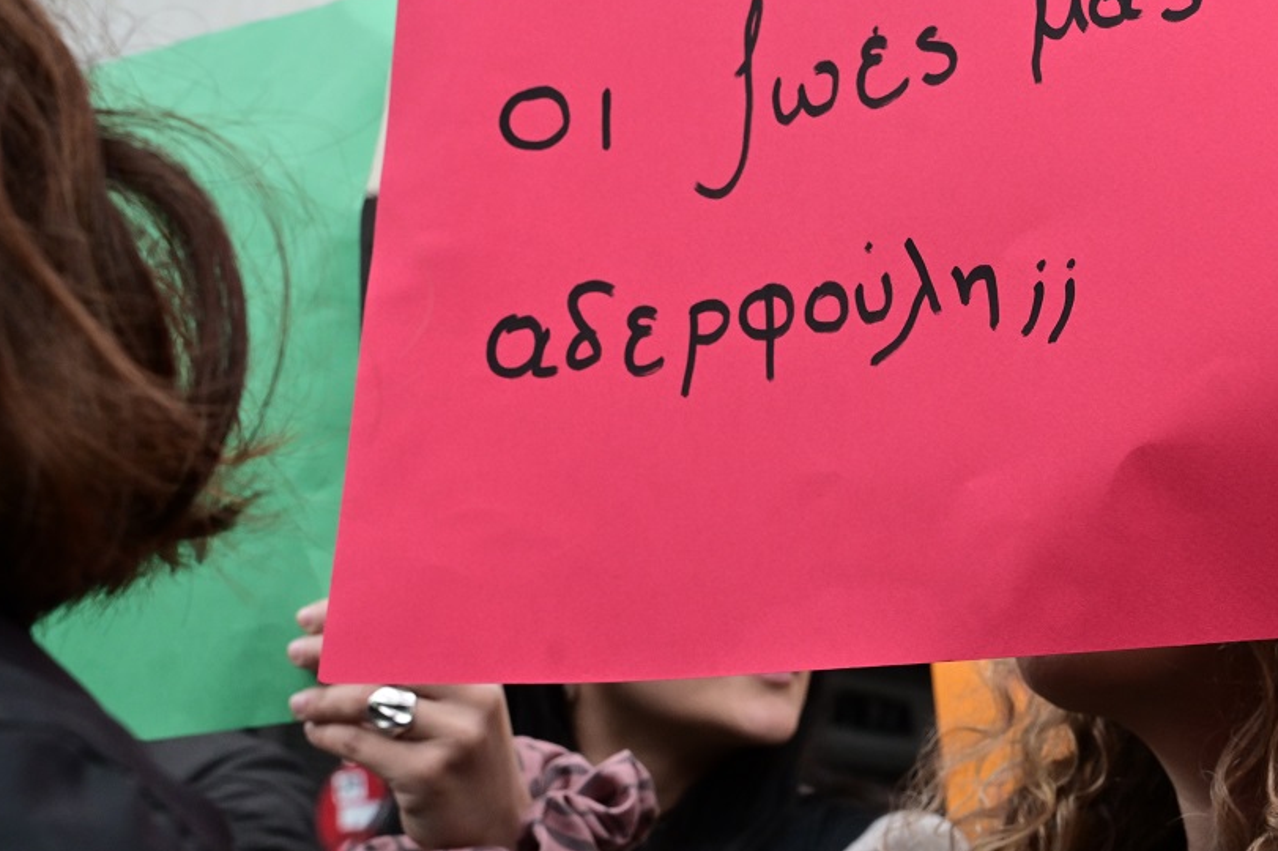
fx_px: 2661
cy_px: 290
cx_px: 1139
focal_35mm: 75
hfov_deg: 26.2
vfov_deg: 18.1
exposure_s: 1/500
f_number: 8
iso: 1250
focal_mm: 38
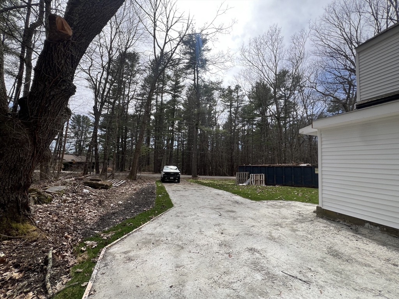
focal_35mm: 13
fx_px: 150
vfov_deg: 89.9
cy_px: 150
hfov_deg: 106.2
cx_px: 200
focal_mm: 1.57
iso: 32
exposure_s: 1/1119
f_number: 1.8
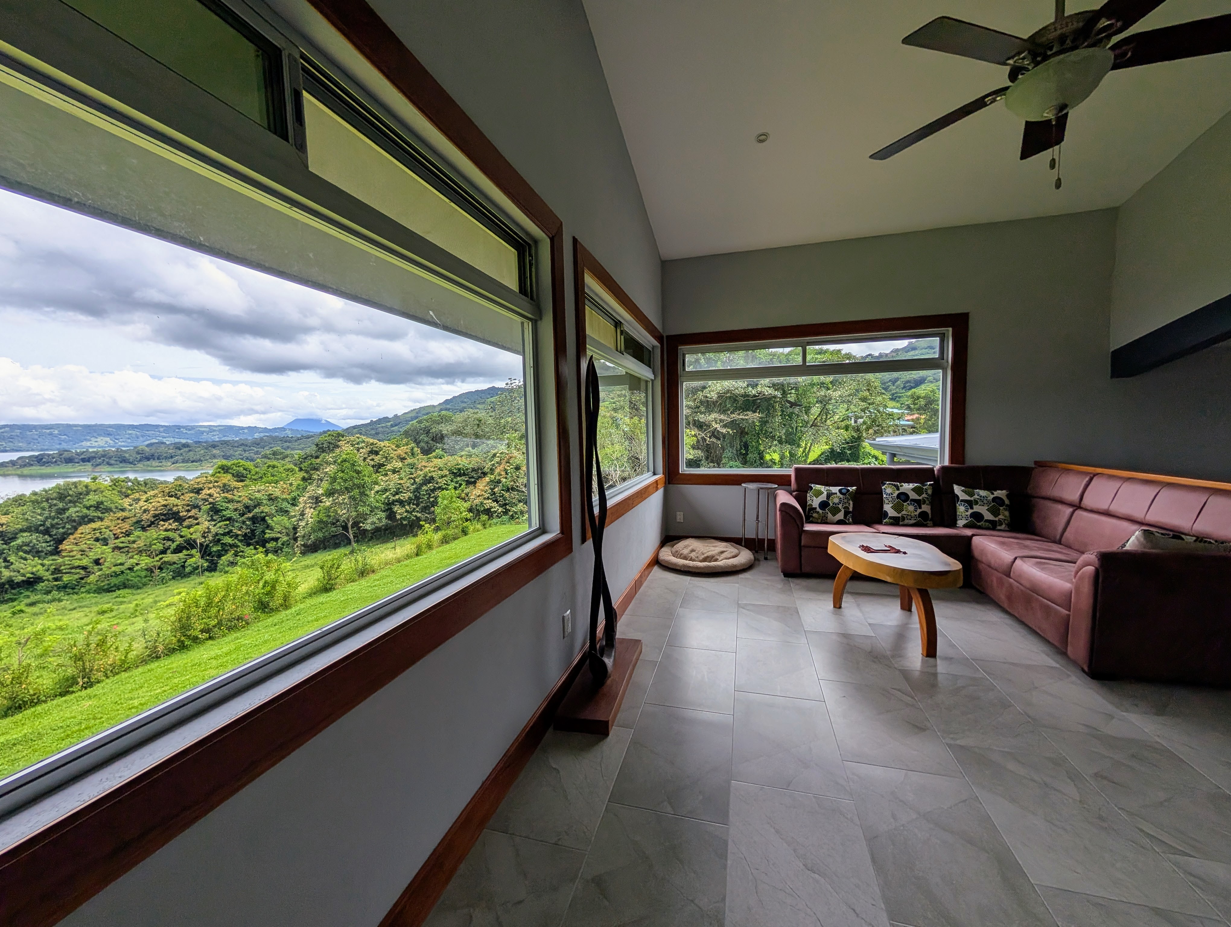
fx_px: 427
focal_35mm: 12
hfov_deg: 110.5
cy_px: 464
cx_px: 616
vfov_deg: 94.6
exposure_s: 1/1272
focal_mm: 2.02
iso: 44
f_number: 1.7
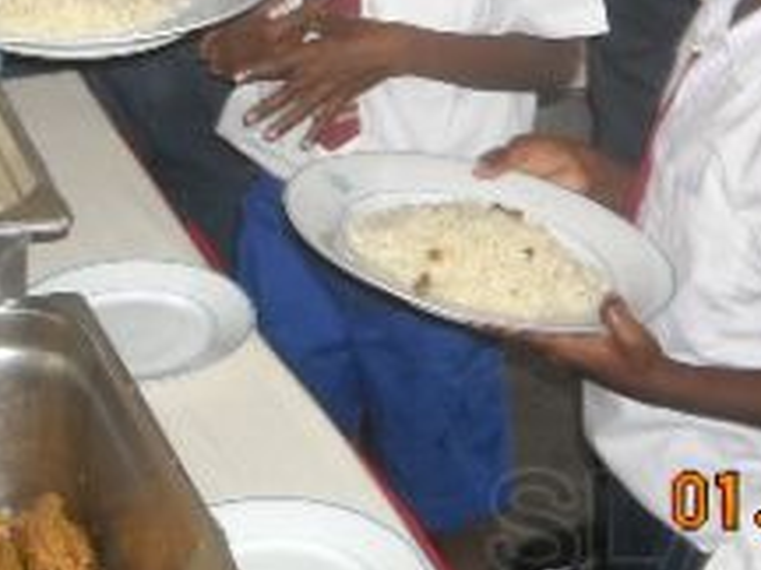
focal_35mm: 97
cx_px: 289
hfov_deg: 20.2
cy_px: -123
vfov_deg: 14.7
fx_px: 2132
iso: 200
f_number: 2.8
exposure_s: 1/60
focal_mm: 5.7
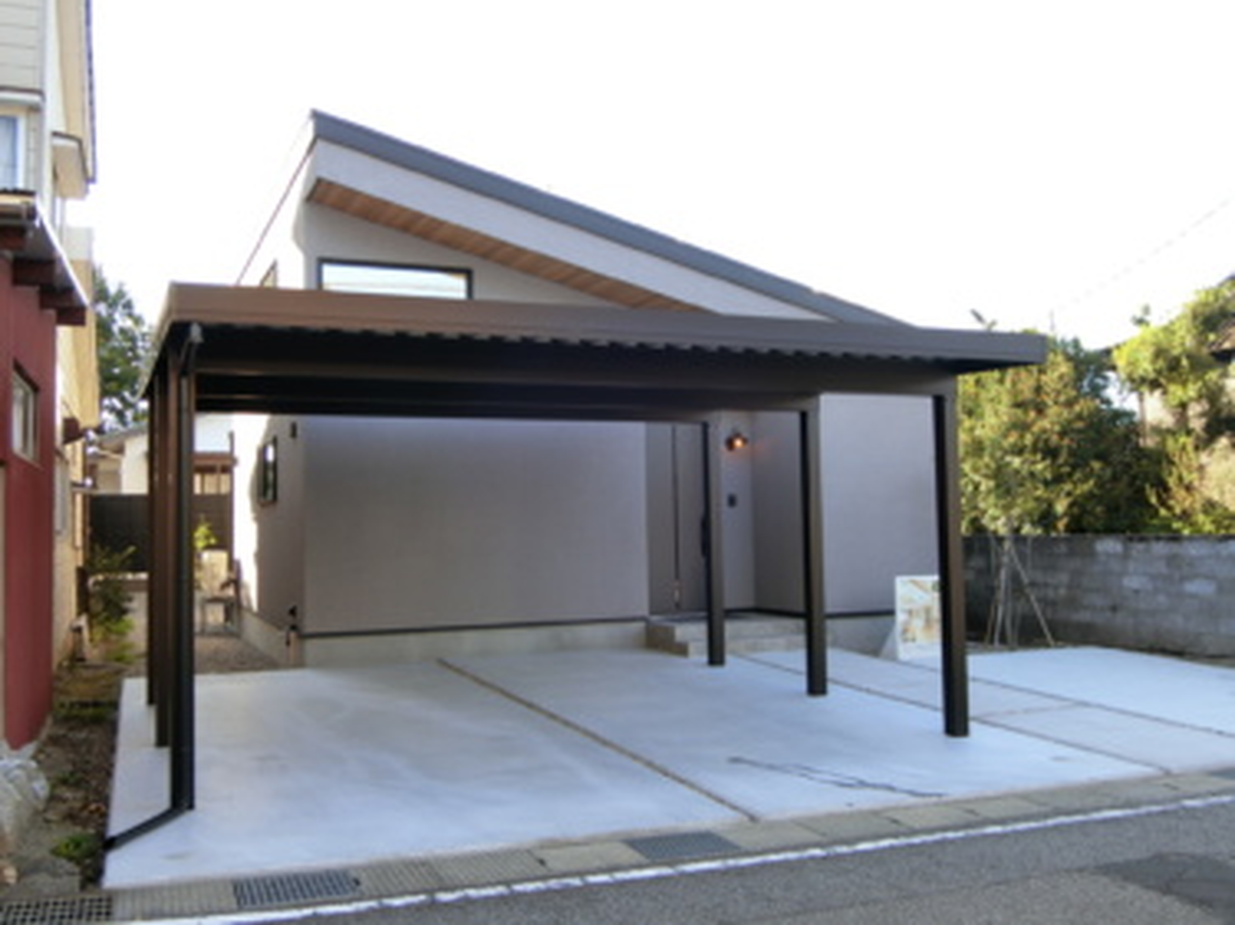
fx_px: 1213
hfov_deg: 54.0
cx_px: 618
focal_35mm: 34
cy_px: 462
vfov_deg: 41.8
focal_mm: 7.2
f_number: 3.4
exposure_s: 1/125
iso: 80
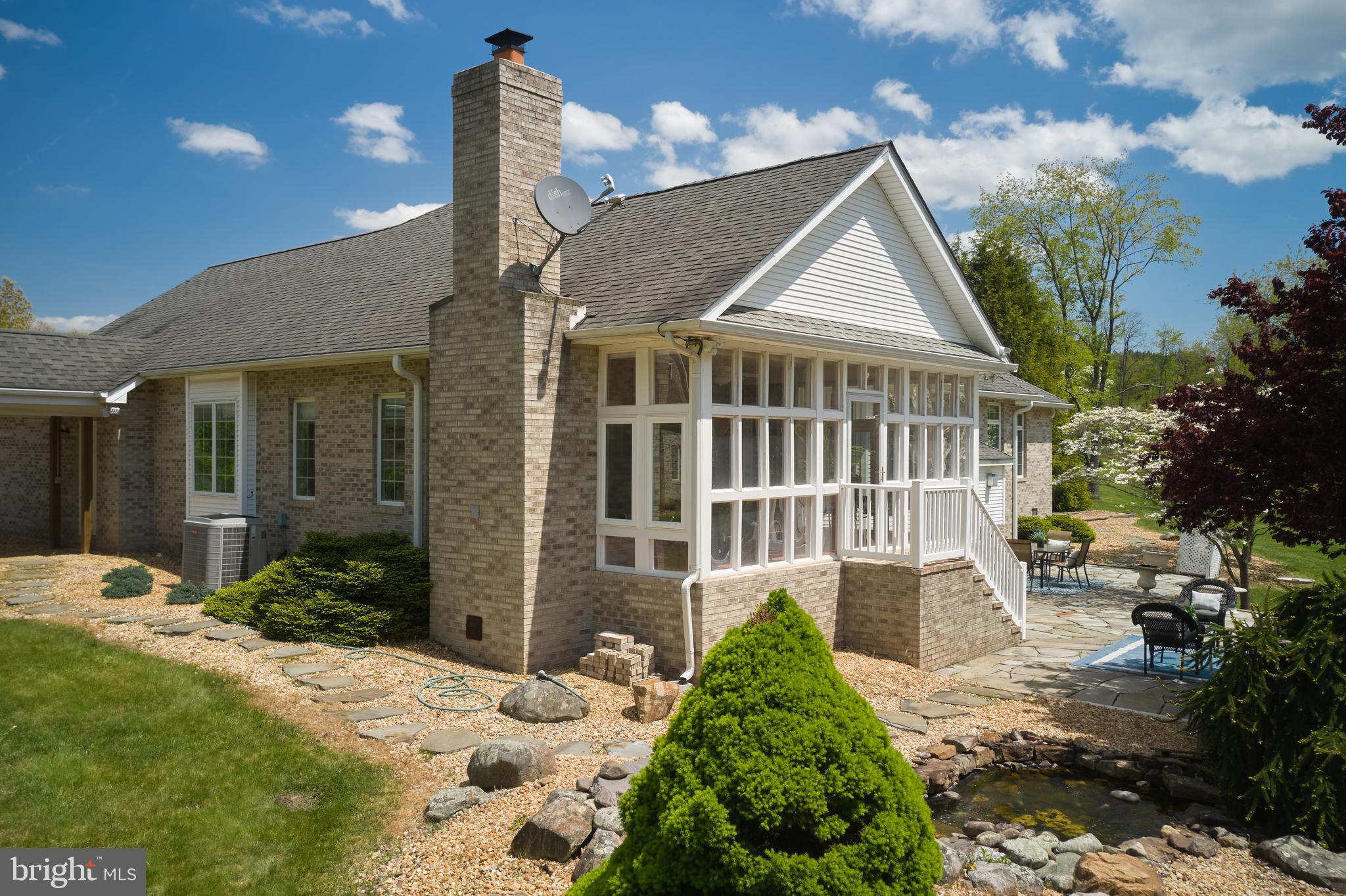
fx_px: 1046
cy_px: 448
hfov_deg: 65.5
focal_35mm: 28
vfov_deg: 46.4
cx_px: 673
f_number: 5.6
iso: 100
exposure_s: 1/100
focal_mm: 10.26
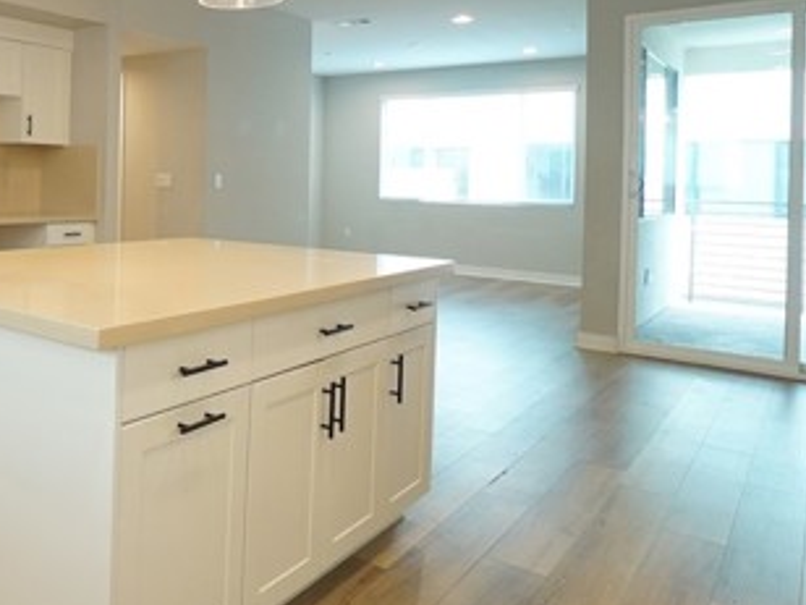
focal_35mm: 30
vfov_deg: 45.6
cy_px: 172
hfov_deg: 52.8
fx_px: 699
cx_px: 84
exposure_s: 1/60
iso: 2000
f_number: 8
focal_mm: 10
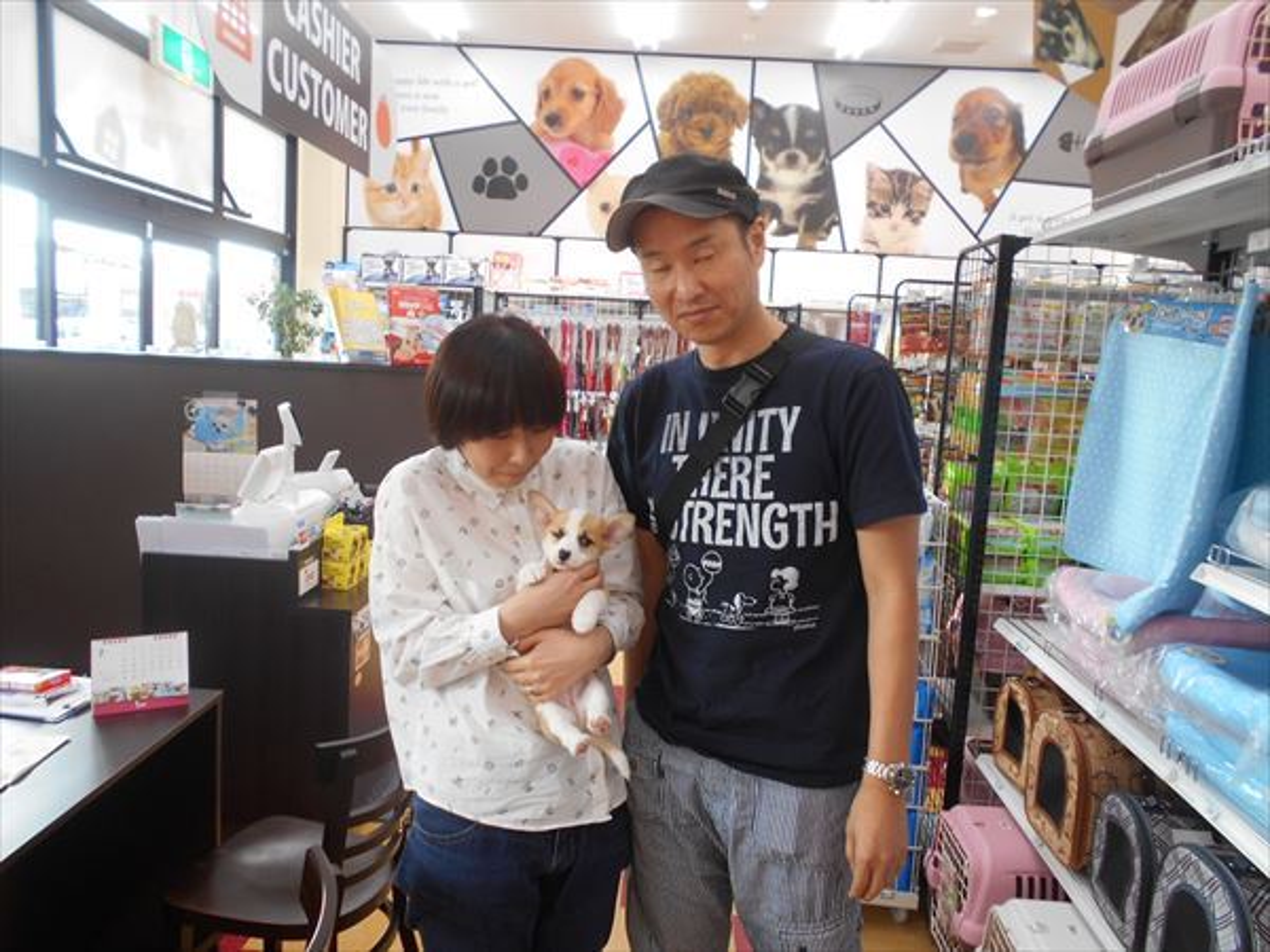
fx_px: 954
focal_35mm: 26
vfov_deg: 53.1
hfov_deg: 67.3
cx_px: 635
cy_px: 476
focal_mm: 4.6
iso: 110
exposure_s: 1/30
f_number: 3.2
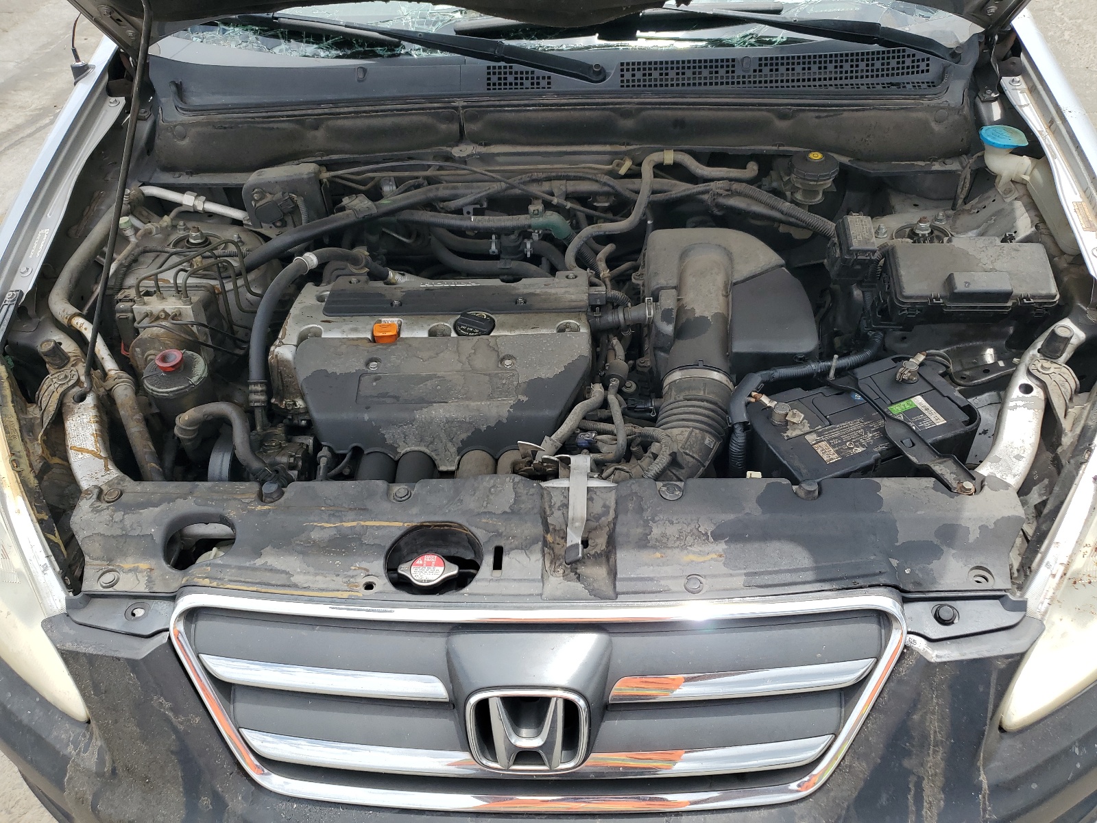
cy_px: 412
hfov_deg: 67.3
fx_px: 824
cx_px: 548
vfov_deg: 53.1
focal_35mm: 26
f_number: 1.5
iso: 50
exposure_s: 1/1429
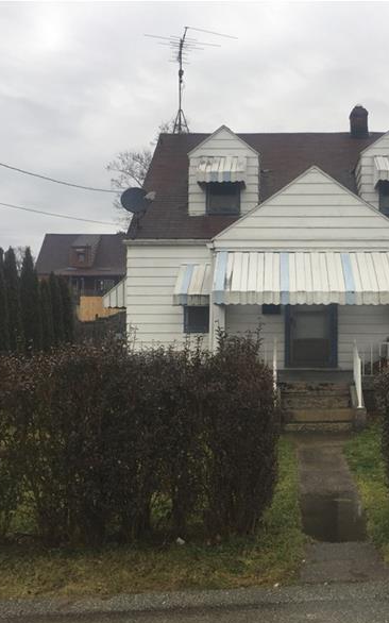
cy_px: 318
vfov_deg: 47.2
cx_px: 272
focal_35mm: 42
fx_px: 713
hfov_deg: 30.2
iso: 32
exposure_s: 1/324
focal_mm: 4.15
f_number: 2.2
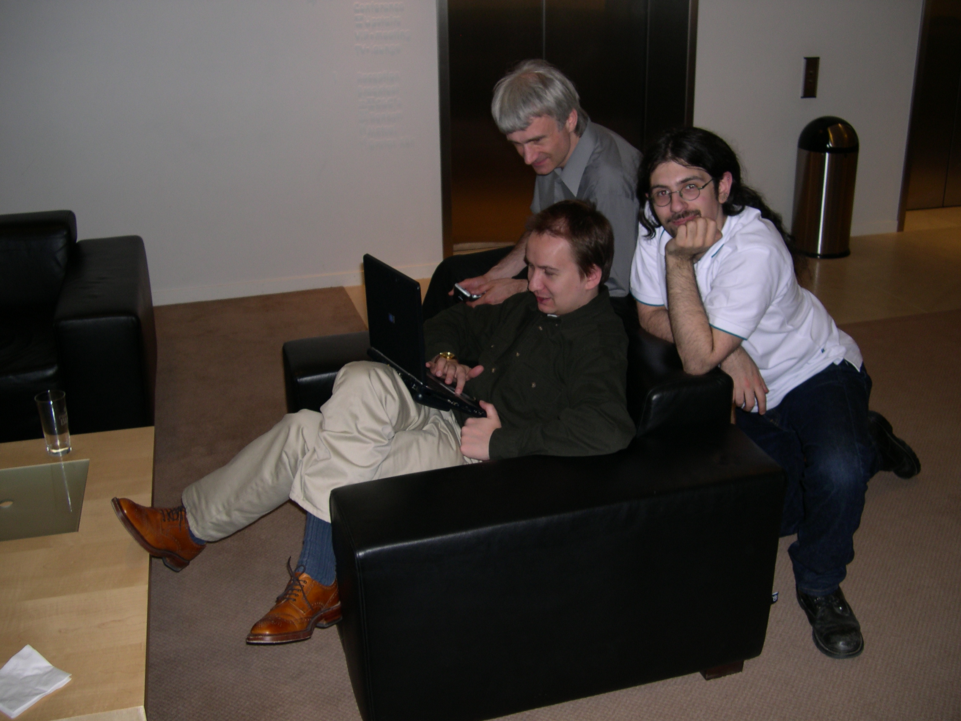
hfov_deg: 49.0
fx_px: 1055
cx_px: 480
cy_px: 360
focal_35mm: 38
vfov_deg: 37.7
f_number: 2.8
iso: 101
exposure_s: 1/60
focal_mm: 8
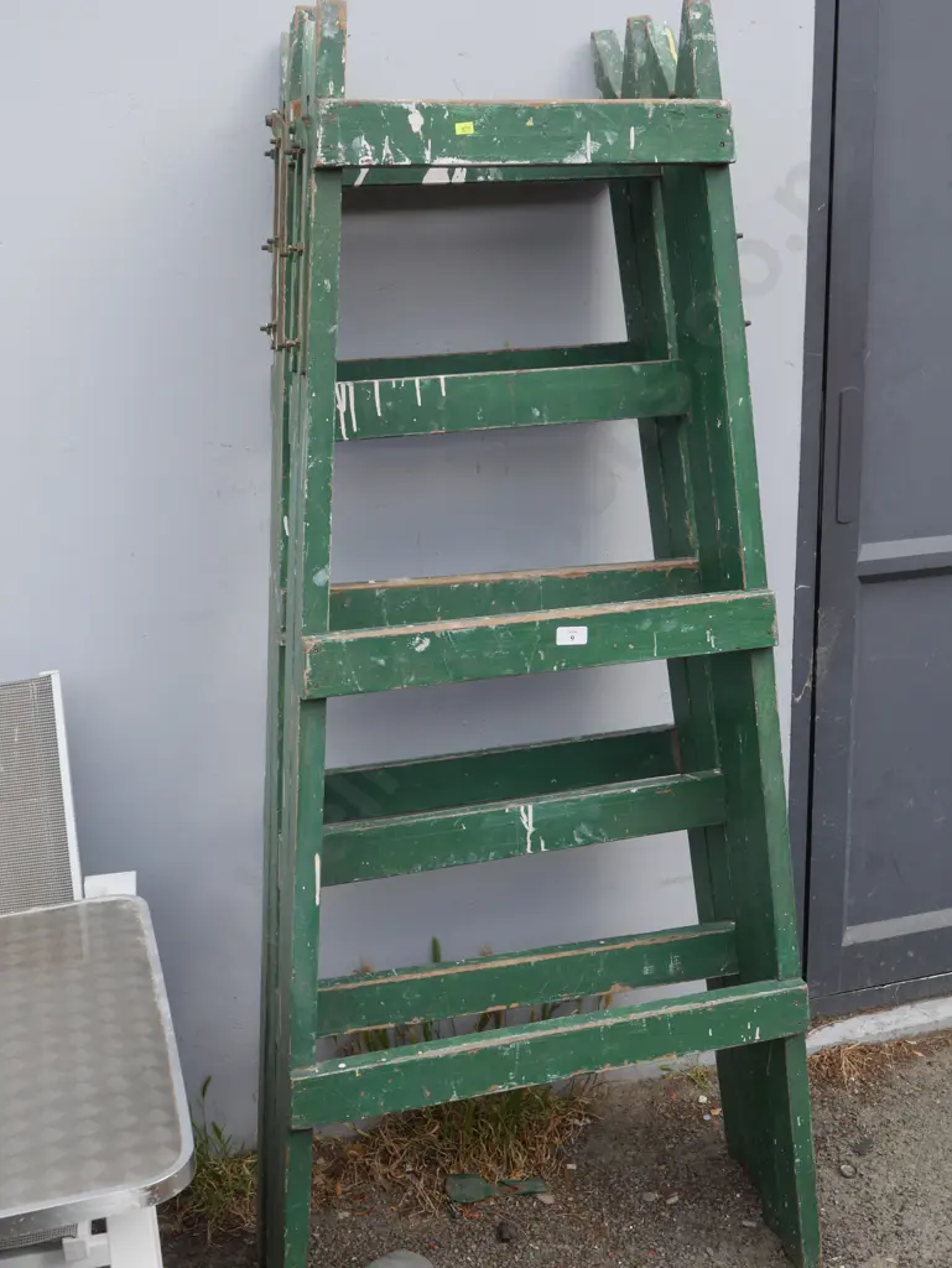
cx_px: 476
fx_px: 1466
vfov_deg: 46.8
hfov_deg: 36.0
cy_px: 634
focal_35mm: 40
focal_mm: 20
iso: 200
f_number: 6.3
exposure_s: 1/200
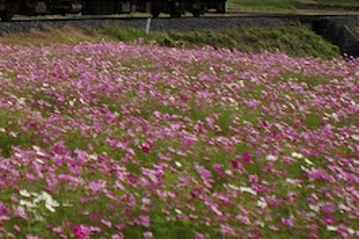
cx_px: -41
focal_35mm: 95
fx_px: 946
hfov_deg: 20.4
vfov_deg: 14.4
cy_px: 105
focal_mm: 28
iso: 400
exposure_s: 1/4000
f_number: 4
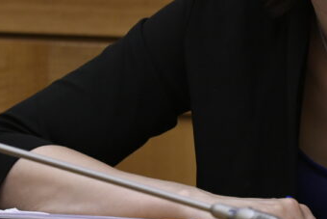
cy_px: -4
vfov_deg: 3.1
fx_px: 4044
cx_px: 346
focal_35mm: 445
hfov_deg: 4.6
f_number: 5
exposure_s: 1/160
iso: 2500
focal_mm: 112
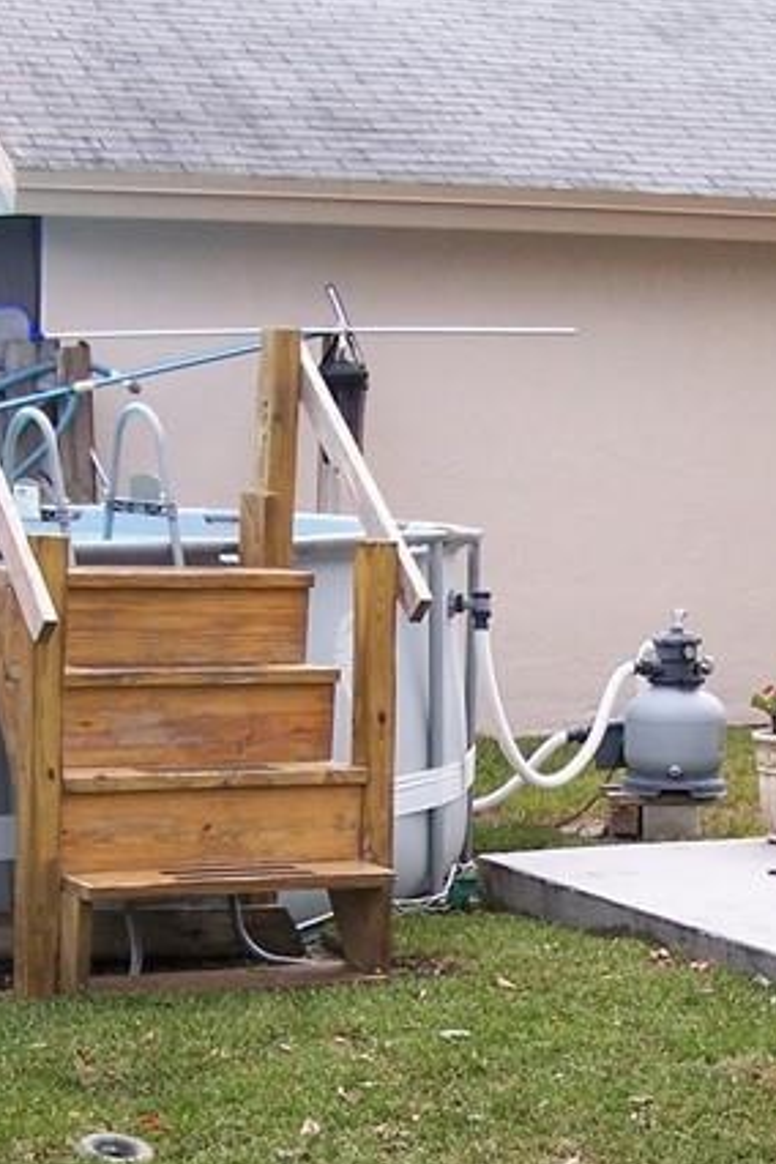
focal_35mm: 95
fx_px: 3071
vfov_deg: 21.3
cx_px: 551
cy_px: 872
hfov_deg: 14.4
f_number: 2.8
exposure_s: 1/125
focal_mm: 6.3
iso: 80
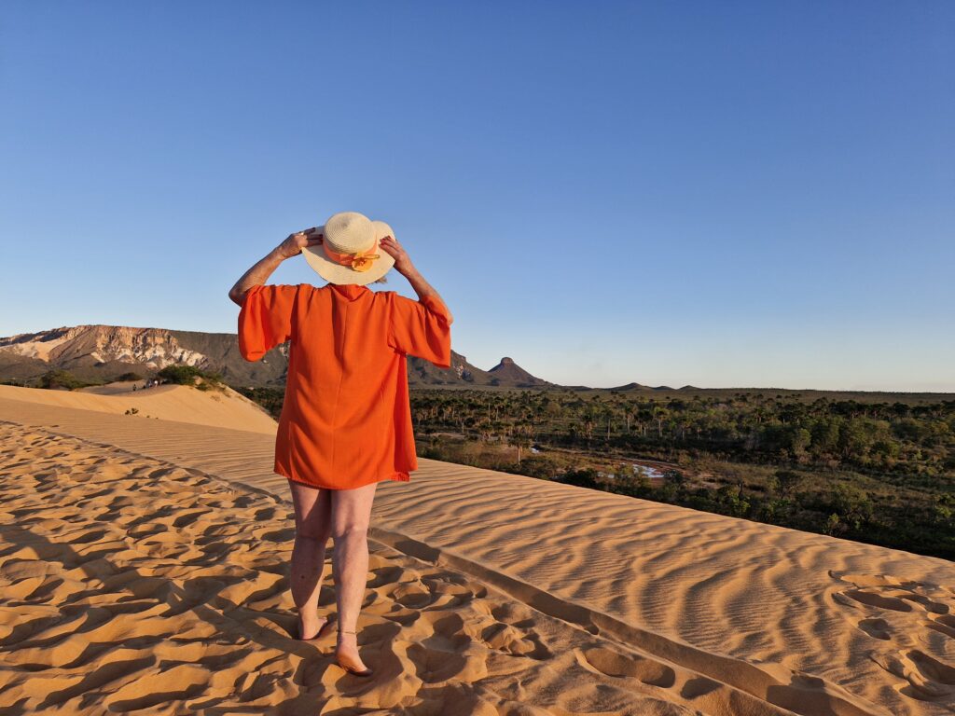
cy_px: 358
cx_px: 478
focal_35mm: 23
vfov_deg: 58.9
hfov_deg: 73.9
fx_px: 635
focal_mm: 5.54
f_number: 1.8
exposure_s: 1/860
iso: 50
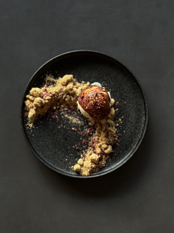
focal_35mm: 48
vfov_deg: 39.7
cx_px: 87
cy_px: 116
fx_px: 322
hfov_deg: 30.3
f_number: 1.78
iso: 250
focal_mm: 6.86
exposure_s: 1/50
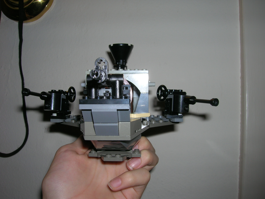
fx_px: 260
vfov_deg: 41.8
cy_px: 100
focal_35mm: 34
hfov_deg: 54.0
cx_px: 132
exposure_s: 1/60.1
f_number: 4.9
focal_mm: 5.7
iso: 50
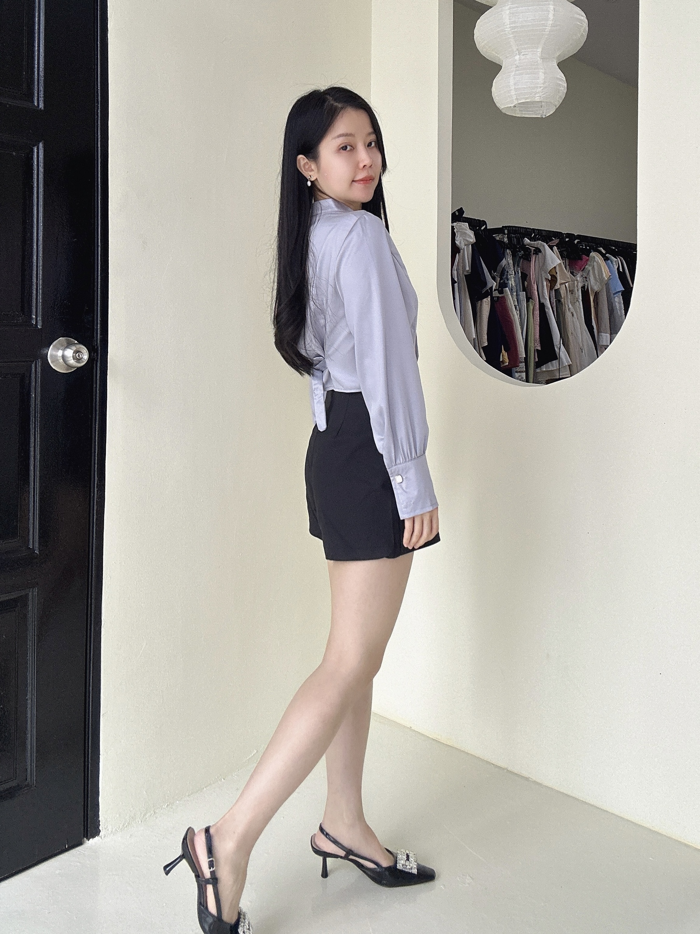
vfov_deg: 73.9
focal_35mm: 23
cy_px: 467
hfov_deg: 58.9
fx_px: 620
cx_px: 350
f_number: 1.9
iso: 80
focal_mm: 2.69
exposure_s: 1/109
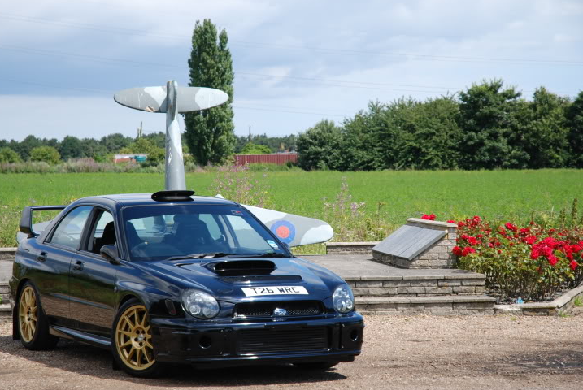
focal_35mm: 117
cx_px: 275
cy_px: 195
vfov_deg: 11.7
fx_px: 1897
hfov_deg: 17.5
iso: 100
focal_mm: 70
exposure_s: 1/400
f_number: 4.5
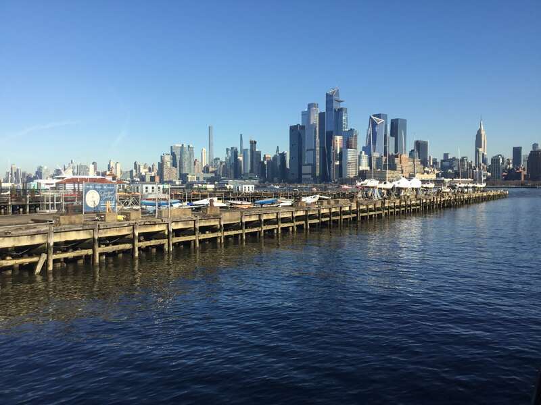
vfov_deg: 45.4
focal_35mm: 31
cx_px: 270
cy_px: 202
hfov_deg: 58.4
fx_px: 484
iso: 25
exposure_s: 1/947
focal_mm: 3.3
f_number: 2.4
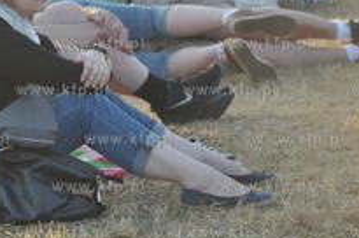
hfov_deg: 5.3
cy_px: 19
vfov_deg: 3.5
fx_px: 3883
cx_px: 25
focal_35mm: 390
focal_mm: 200
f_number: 5.6
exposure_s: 1/250
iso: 400
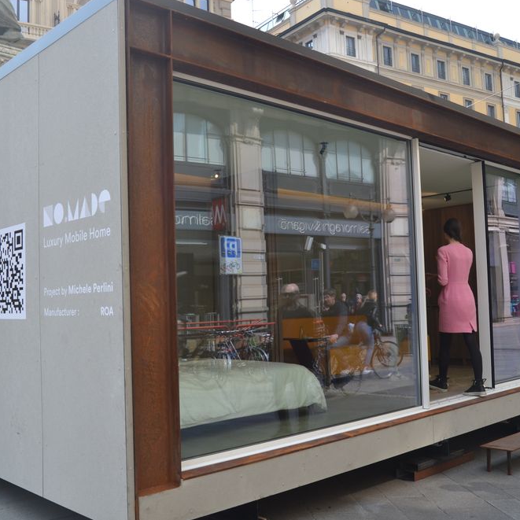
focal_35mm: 37
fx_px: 623
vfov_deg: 45.3
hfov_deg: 45.3
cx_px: 239
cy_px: 259
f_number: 6.3
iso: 100
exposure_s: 1/160
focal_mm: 19
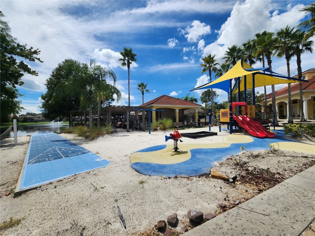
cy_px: 118
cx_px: 158
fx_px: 118
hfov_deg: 106.2
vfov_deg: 89.9
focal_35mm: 13
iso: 50
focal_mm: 2.2
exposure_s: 1/3446
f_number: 2.2
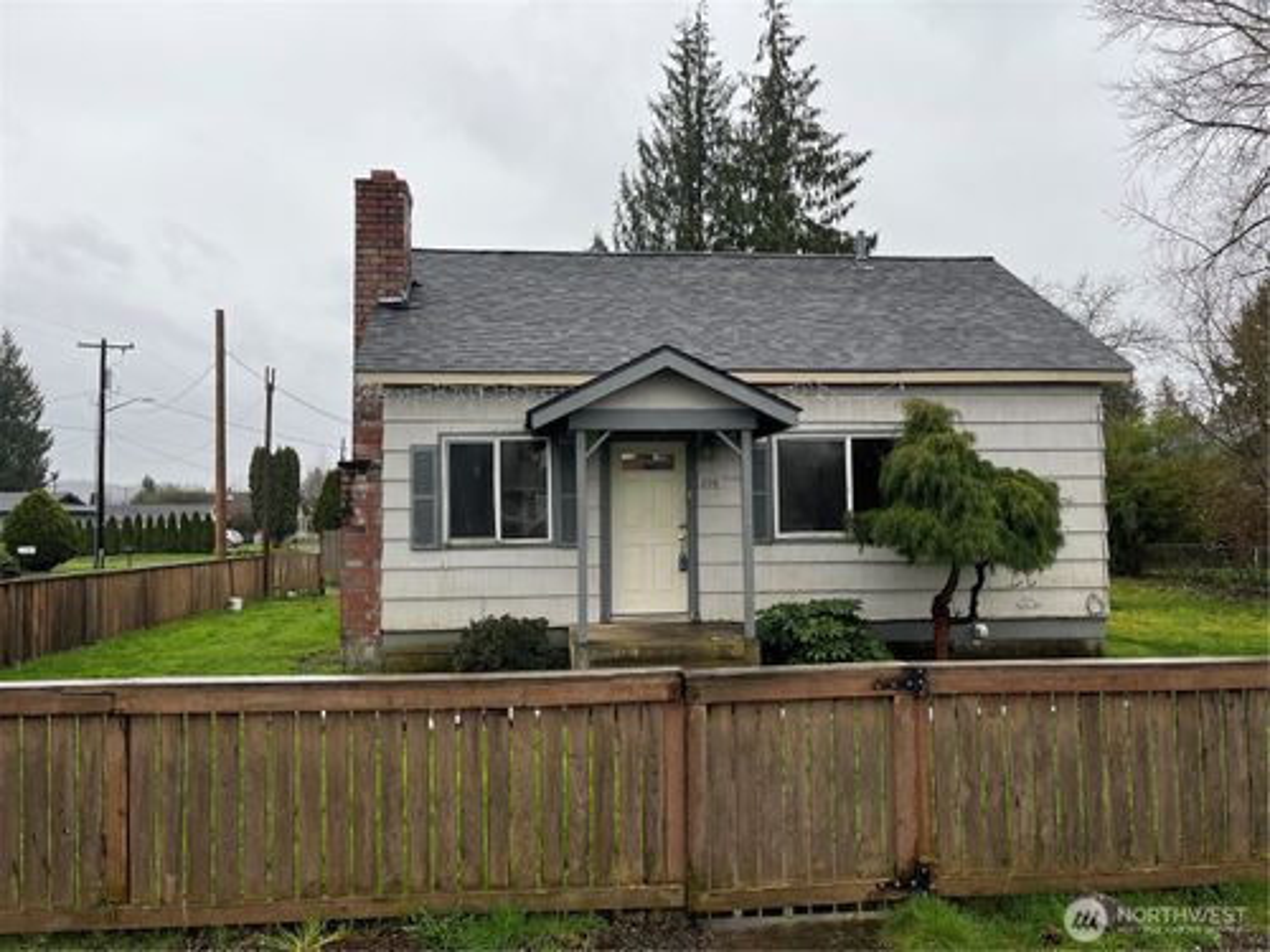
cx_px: 635
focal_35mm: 26
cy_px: 476
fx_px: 954
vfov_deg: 53.1
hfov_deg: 67.3
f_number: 1.6
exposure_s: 1/529
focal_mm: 5.1
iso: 50
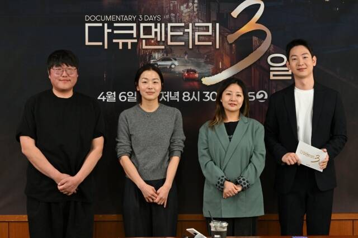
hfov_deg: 19.6
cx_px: 179
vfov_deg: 13.2
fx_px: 1034
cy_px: 119
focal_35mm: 104
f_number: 8
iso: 3200
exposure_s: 1/160
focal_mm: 104
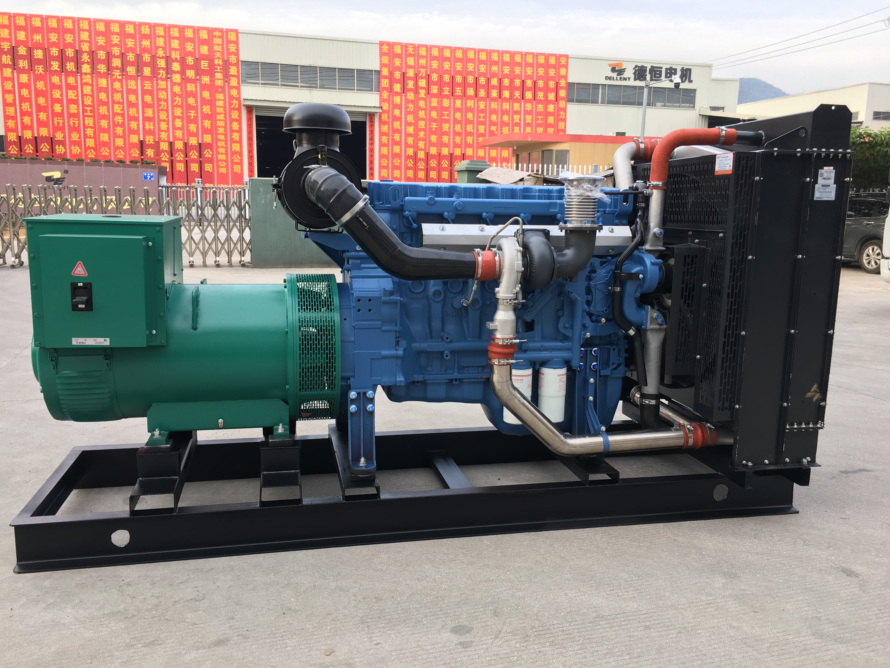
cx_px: 445
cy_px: 334
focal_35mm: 29
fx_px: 746
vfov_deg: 48.2
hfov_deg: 61.7
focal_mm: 4.15
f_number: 2.2
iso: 25
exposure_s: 1/127
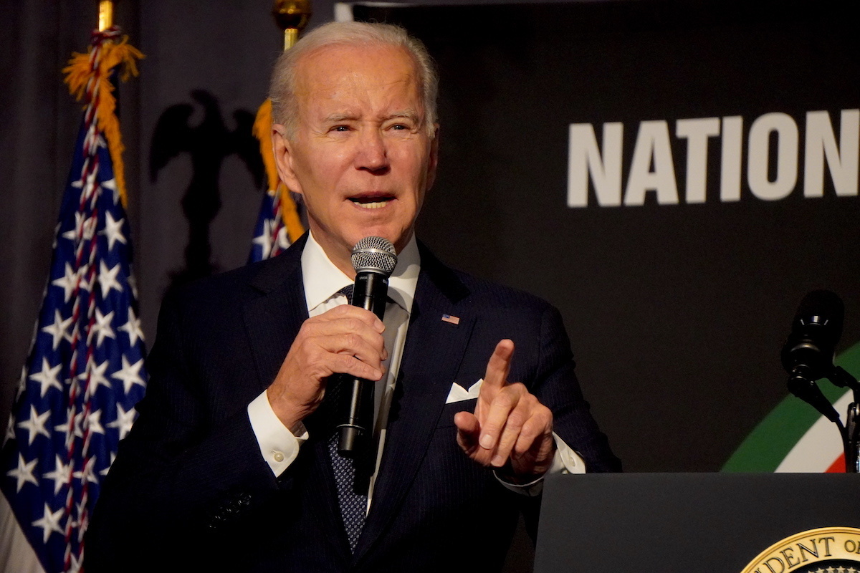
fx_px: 7524
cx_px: 430
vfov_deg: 4.4
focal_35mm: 315
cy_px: 286
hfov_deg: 6.5
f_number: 6.3
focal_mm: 210
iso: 6400
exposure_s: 1/250
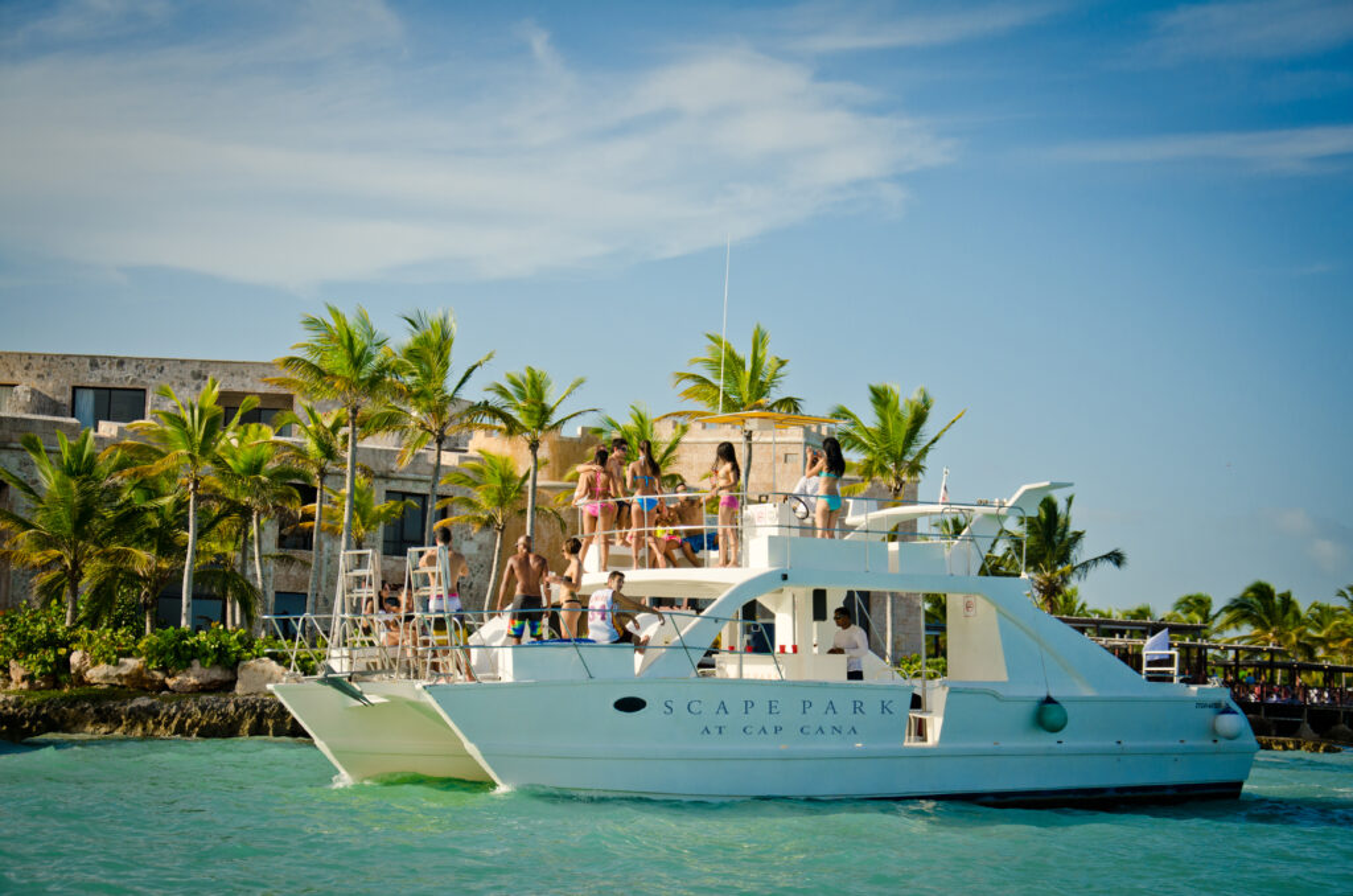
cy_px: 448
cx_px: 676
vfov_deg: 18.1
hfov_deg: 27.0
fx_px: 2813
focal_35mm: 75
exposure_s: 1/1250
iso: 125
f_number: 5
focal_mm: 50
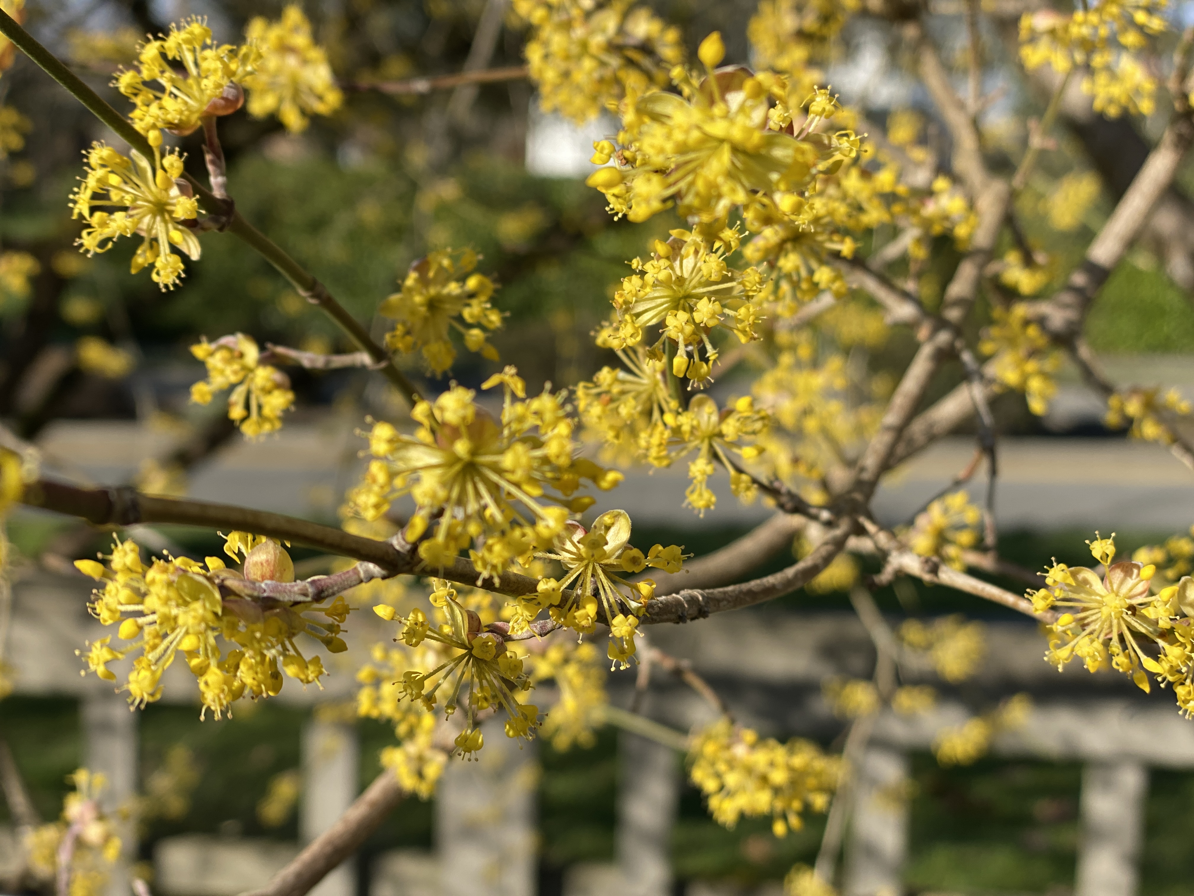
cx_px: 597
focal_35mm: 52
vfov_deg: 28.0
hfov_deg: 36.8
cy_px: 448
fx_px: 1794
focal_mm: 6
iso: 20
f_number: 2
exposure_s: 1/940
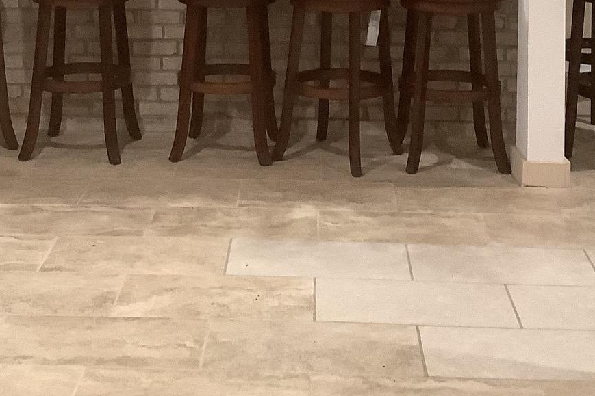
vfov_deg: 16.9
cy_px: -127
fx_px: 1256
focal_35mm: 76
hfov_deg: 26.6
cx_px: 264
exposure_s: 1/40
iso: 320
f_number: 2.4
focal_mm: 3.3
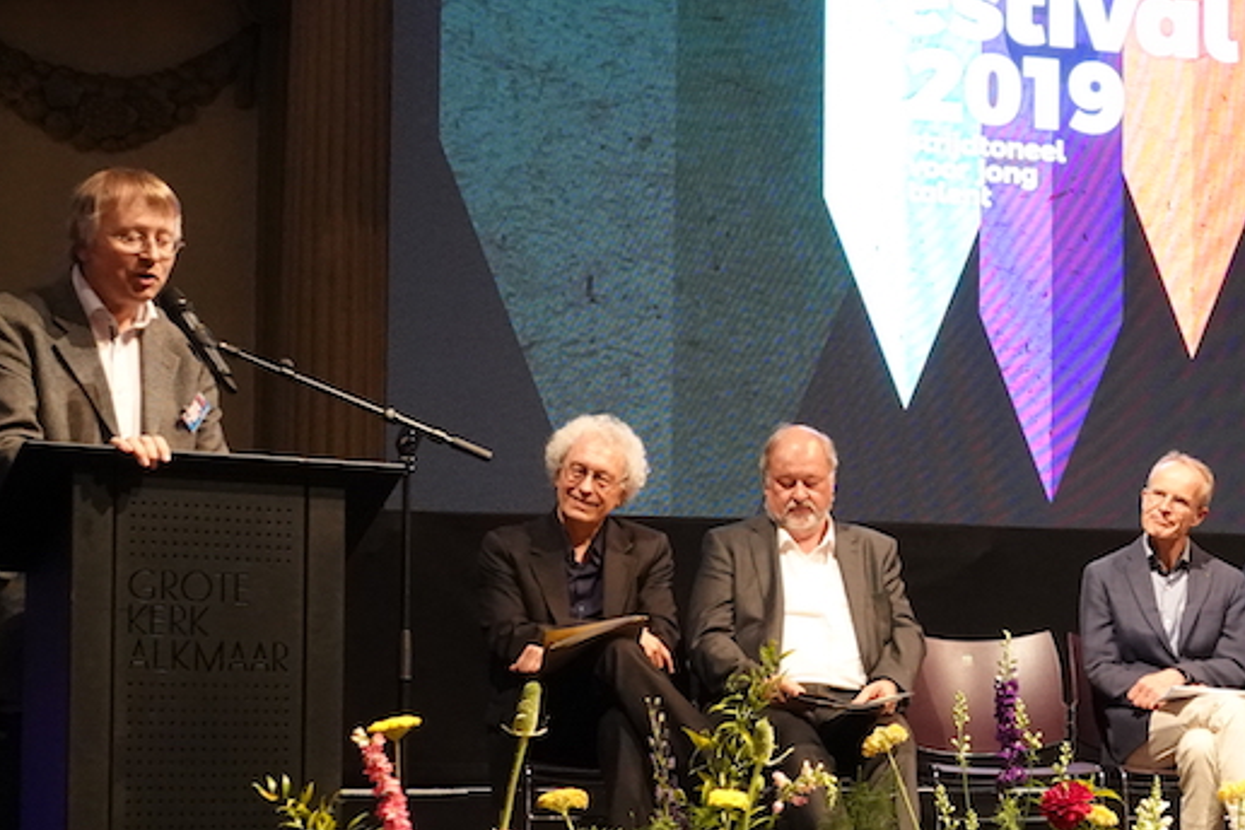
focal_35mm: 86
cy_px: 581
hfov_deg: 23.0
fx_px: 2974
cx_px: 1151
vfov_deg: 15.8
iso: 1600
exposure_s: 1/40
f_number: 3.2
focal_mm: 13.7
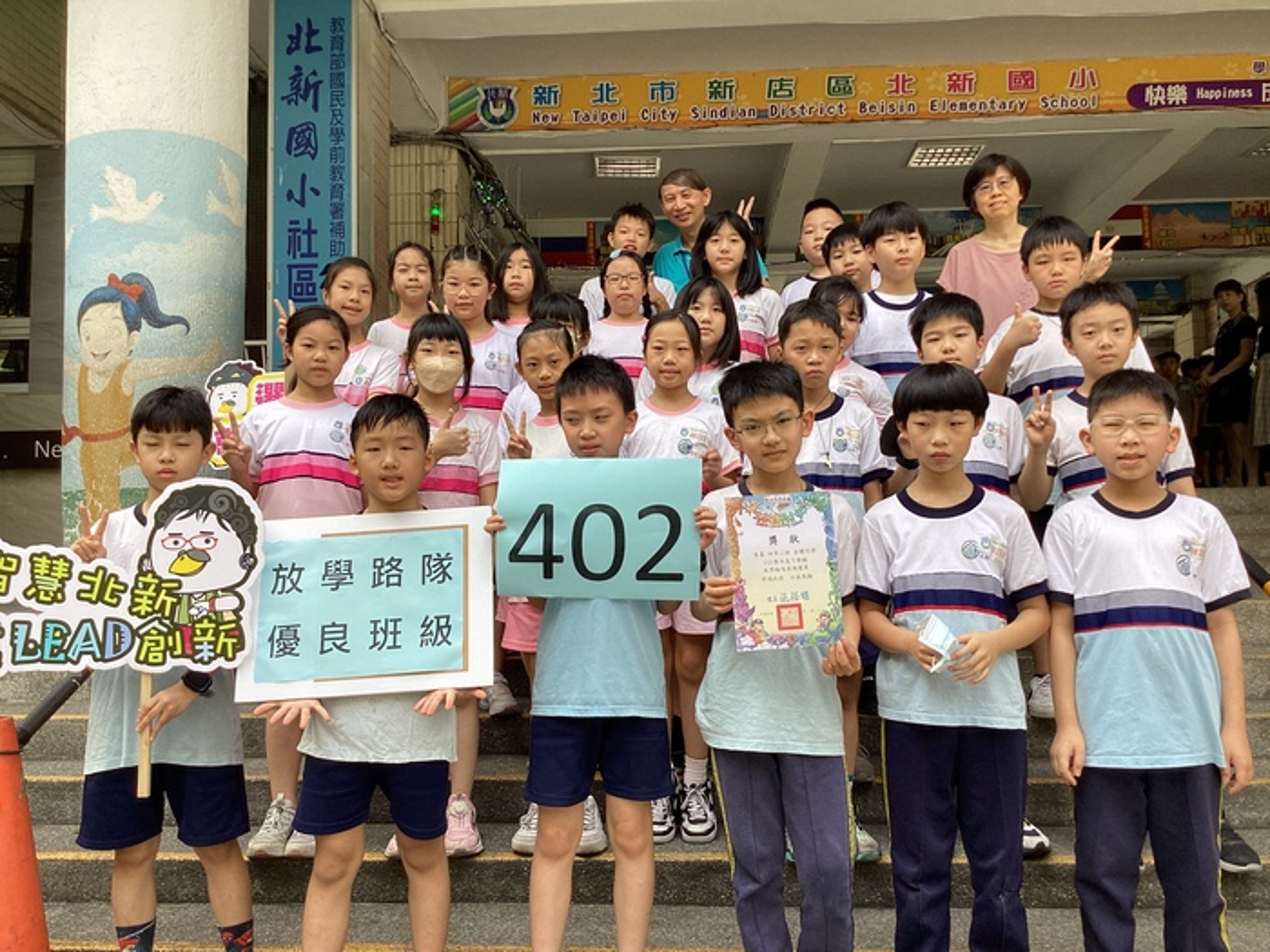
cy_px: 476
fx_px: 1137
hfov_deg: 58.4
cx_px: 635
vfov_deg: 45.4
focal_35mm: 31
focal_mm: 3.3
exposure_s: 1/231
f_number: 2.4
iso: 25
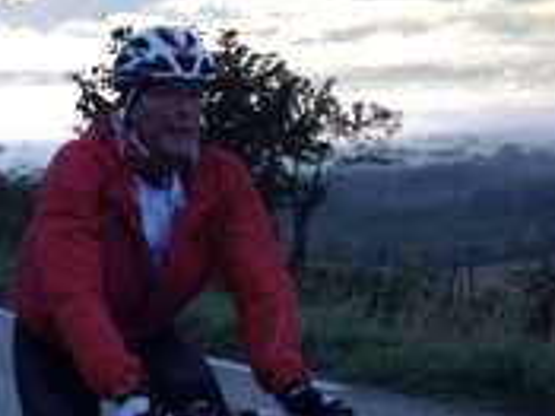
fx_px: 1923
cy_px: 194
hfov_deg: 16.3
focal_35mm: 120
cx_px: 86
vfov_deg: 12.3
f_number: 2.4
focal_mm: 4.28
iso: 50
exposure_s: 1/613
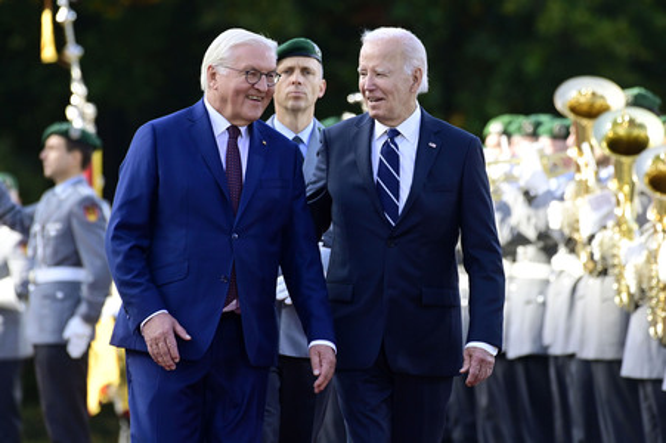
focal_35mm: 500
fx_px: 9243
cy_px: 222
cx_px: 333
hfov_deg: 4.1
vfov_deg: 2.7
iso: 2000
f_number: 8
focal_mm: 500
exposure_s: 1/800
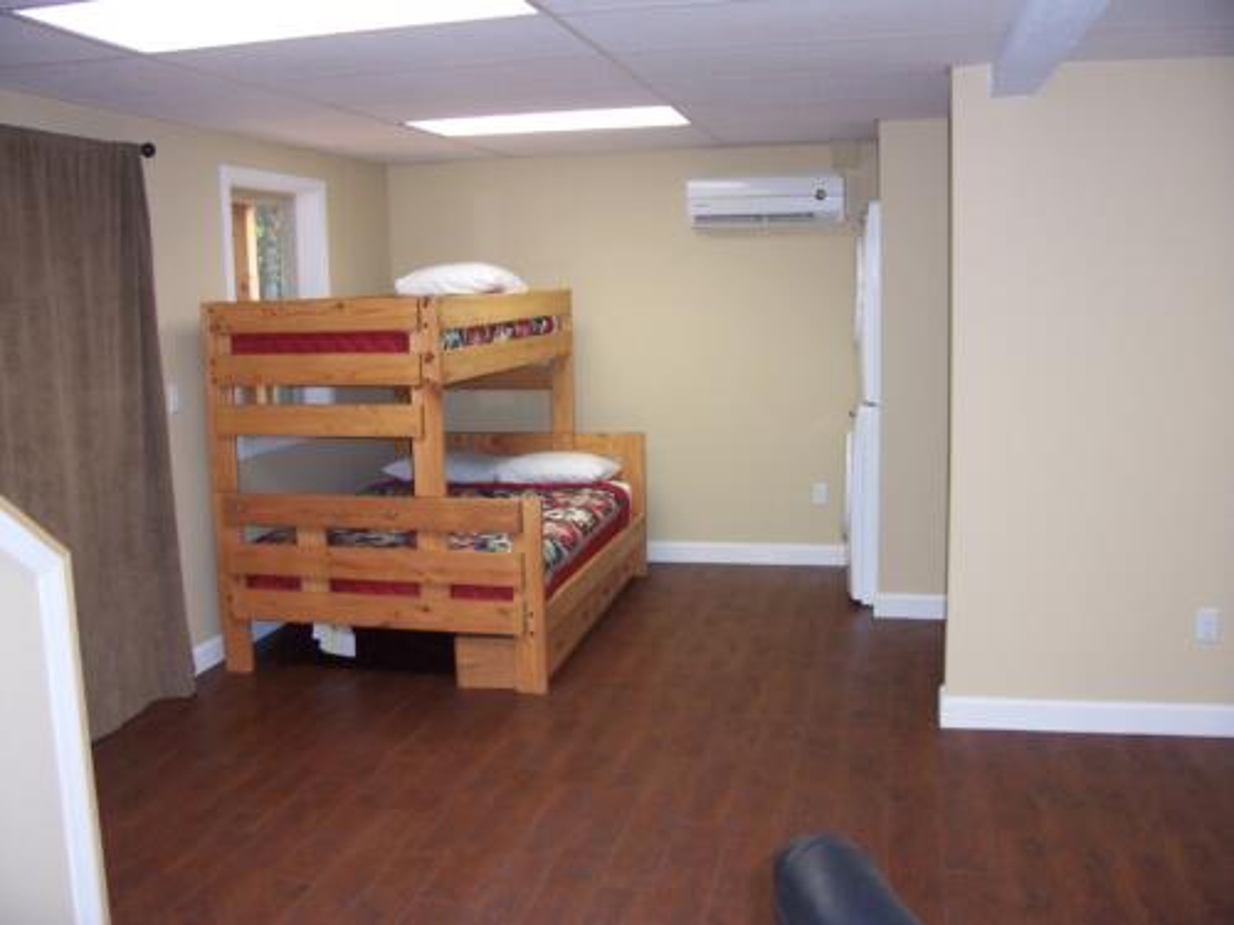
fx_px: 1212
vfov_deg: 41.8
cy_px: 462
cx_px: 617
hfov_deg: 54.0
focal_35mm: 34
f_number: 2.7
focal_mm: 5.6
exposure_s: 1/60
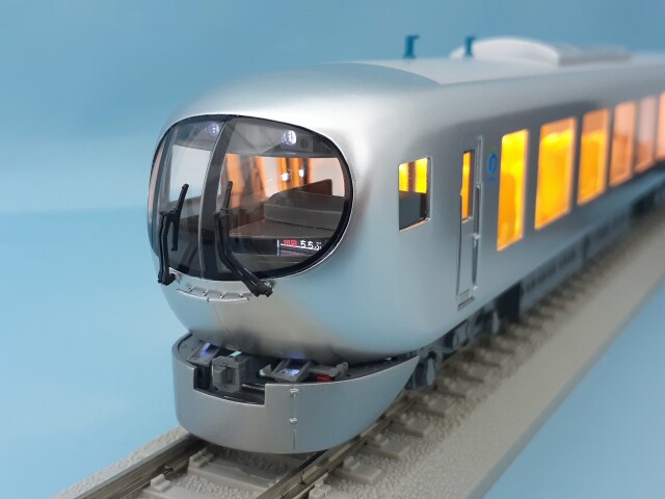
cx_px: 332
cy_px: 250
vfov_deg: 51.4
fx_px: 519
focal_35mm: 27
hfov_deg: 65.3
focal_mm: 3.6
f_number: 1.9
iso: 100
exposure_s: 1/33
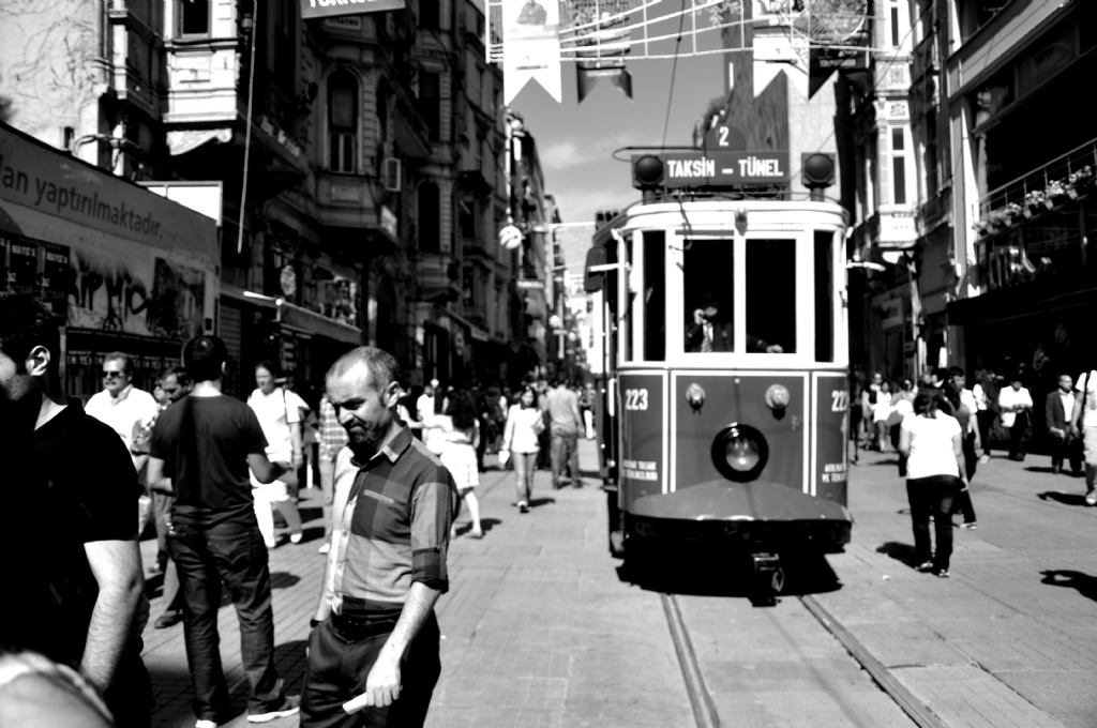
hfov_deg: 59.6
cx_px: 548
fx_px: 959
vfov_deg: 41.6
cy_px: 364
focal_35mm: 32
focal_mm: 21
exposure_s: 1/1600
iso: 200
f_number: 3.8
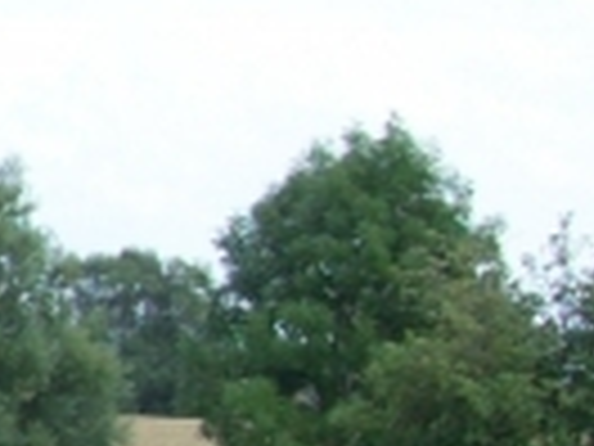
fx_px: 3758
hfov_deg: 7.9
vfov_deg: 6.8
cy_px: 419
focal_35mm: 219
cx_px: -1143
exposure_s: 1/577
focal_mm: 6
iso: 80
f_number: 2.7
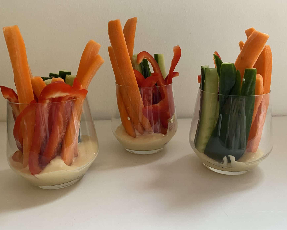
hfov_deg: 58.8
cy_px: 117
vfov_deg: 48.5
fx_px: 255
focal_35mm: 30
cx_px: 143
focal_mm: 4.25
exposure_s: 1/49
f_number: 1.8
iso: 500
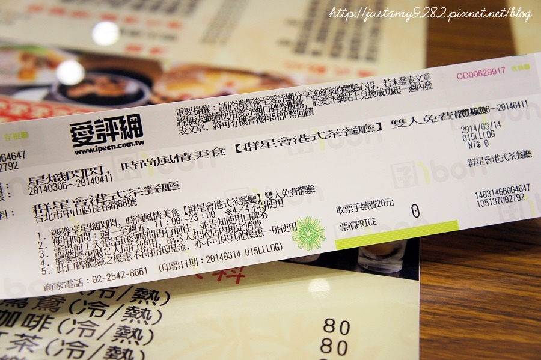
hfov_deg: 37.9
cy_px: 180
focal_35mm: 52
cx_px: 270
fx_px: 788
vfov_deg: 25.7
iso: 800
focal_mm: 35
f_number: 4.5
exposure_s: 1/60
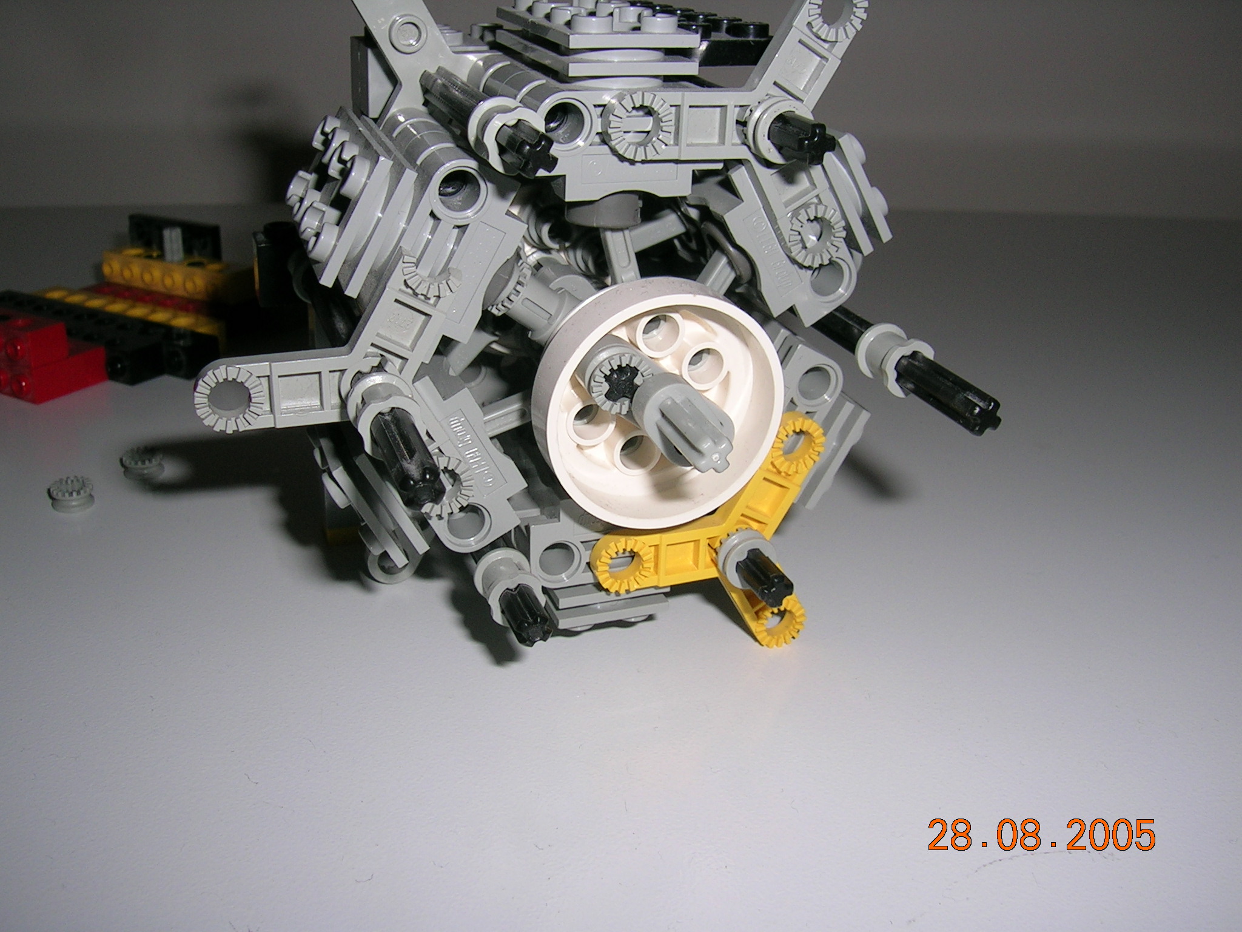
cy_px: 466
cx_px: 621
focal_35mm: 35
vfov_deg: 40.7
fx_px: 1256
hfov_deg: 52.6
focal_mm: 5.4
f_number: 4.8
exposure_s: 1/60.1
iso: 50
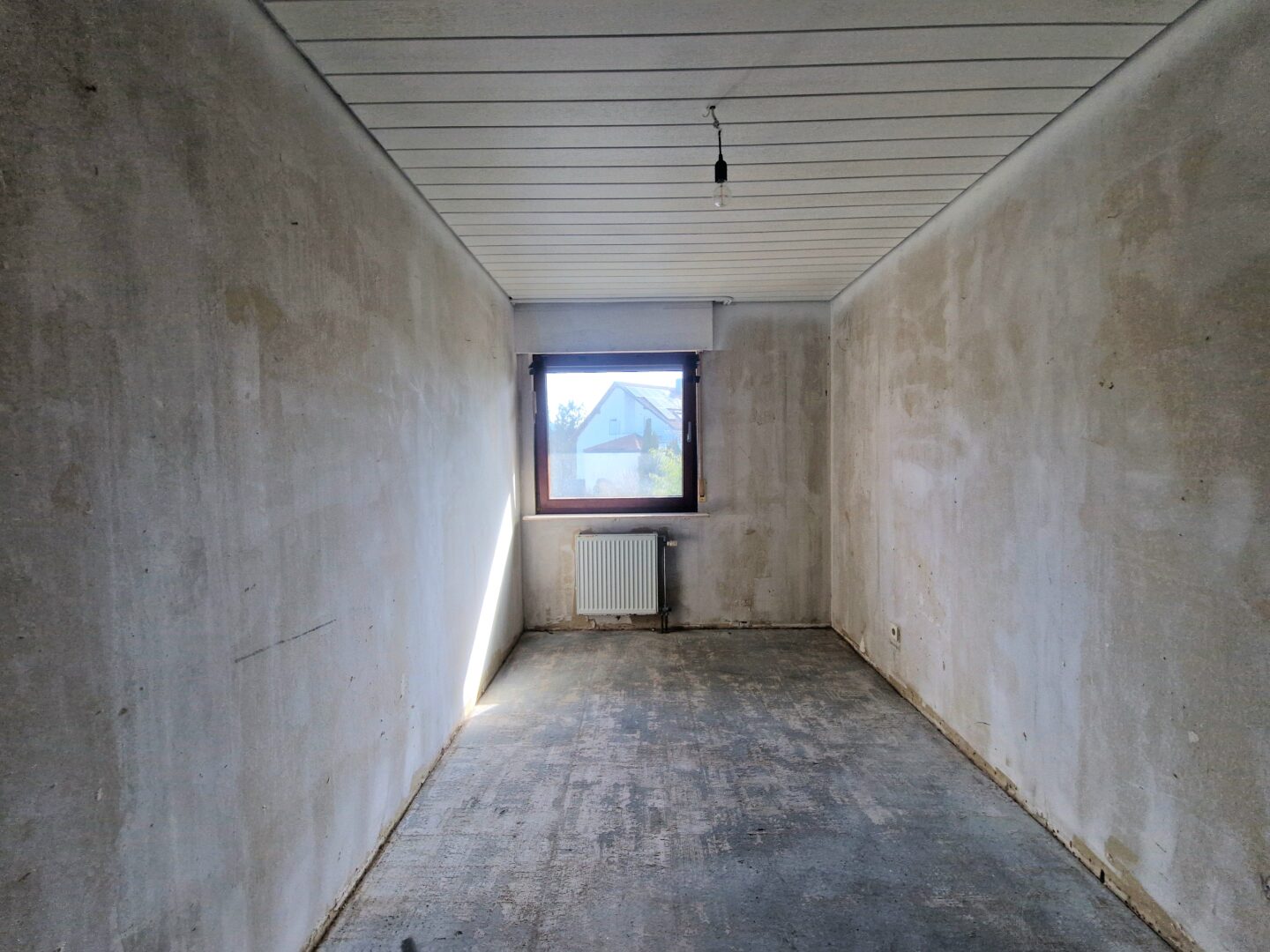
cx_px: 635
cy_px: 476
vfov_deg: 89.9
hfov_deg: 106.2
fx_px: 477
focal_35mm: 13
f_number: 2.2
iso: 50
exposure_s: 1/270
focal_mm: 2.2
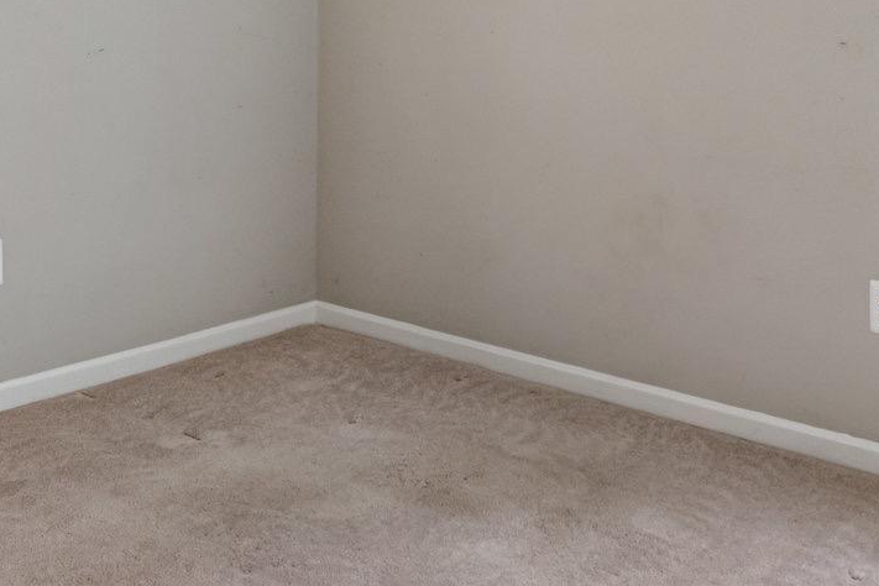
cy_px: -32
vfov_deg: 25.8
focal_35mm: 49
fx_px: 1196
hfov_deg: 40.0
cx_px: 569
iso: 400
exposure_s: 1/6
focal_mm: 17
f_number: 8
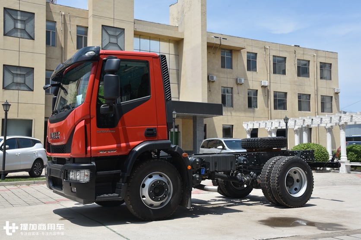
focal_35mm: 38
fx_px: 381
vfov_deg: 35.0
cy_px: 120
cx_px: 180
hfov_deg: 50.7
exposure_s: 1/320
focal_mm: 38
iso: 200
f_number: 9
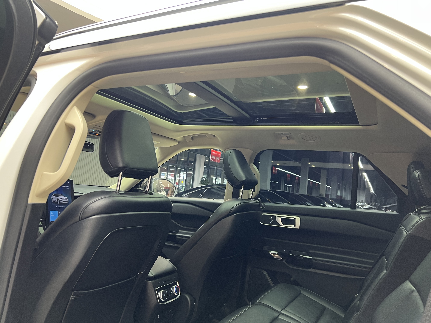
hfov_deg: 67.3
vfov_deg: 53.1
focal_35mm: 26
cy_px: 162
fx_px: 324
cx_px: 216
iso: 125
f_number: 1.5
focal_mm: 5.7
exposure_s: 1/50
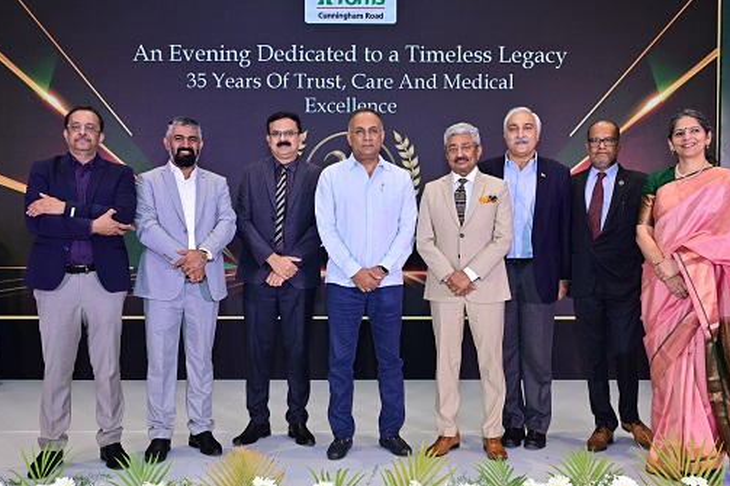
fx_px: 750
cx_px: 380
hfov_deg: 51.9
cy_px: 265
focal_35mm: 37
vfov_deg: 35.9
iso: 1000
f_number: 6.3
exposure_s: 1/160
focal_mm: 31
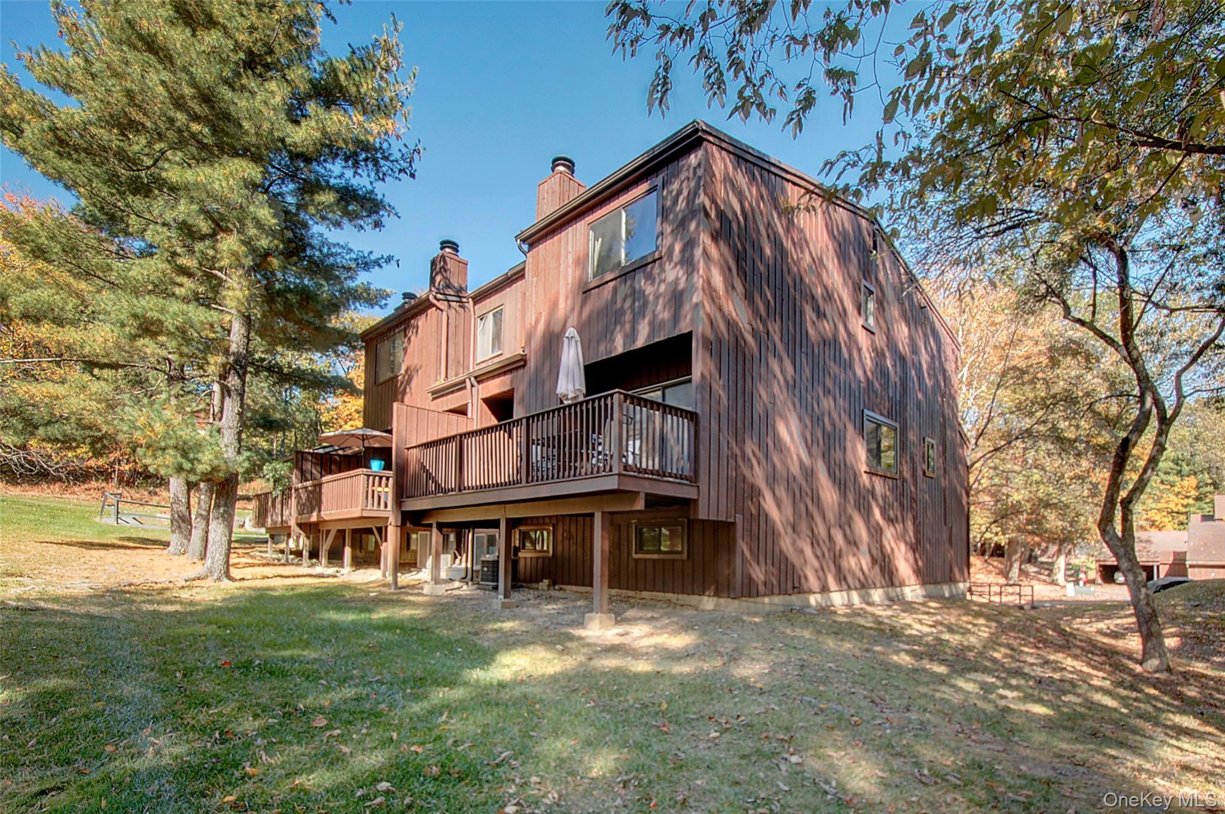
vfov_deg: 77.2
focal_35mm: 15
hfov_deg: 100.4
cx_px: 612
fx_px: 510
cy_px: 407
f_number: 14
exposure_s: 1/20
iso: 200
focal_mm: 10
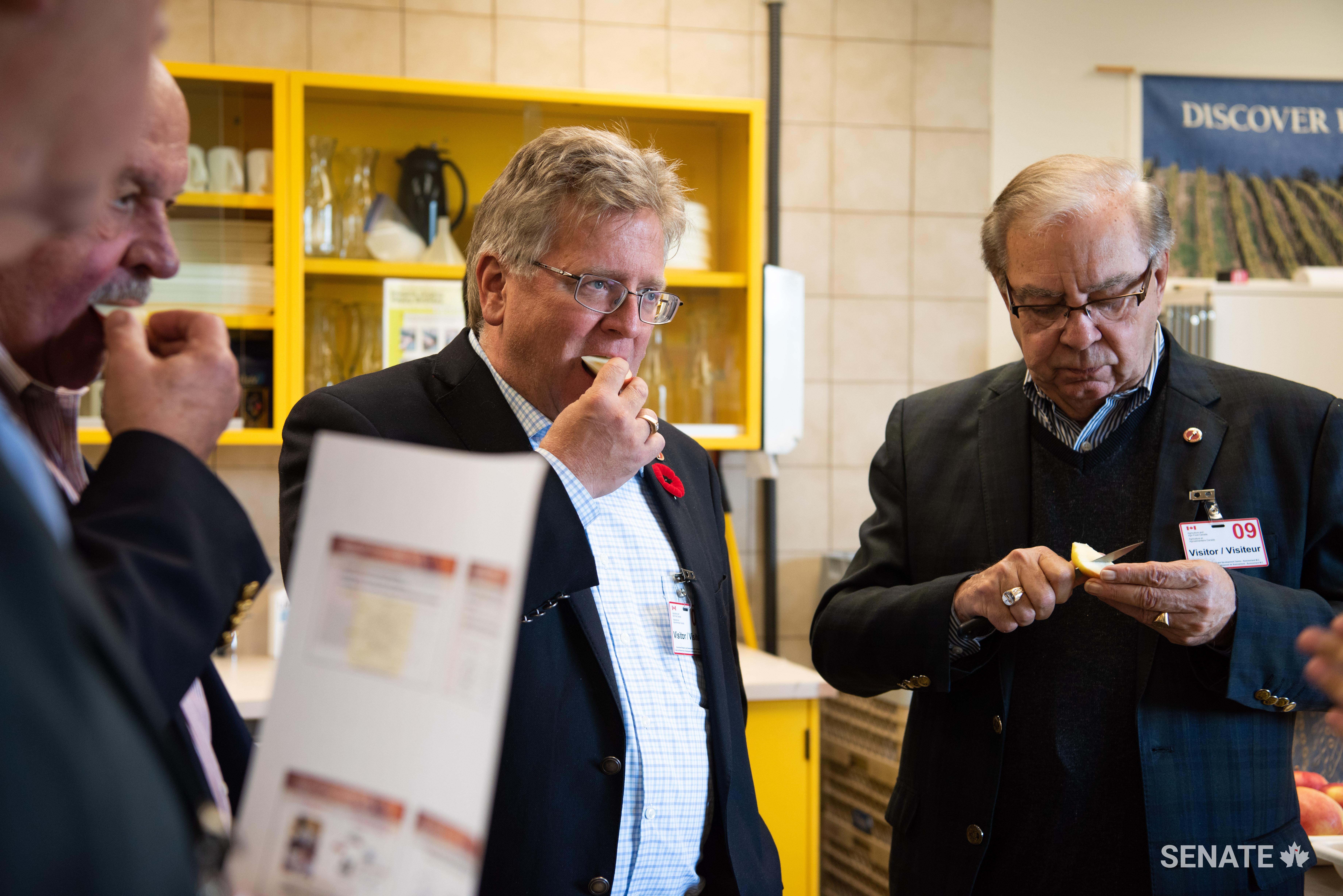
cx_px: 672
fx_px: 1940
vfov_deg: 26.0
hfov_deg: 38.2
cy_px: 448
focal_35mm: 52
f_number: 4
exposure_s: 1/60
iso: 800
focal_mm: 52
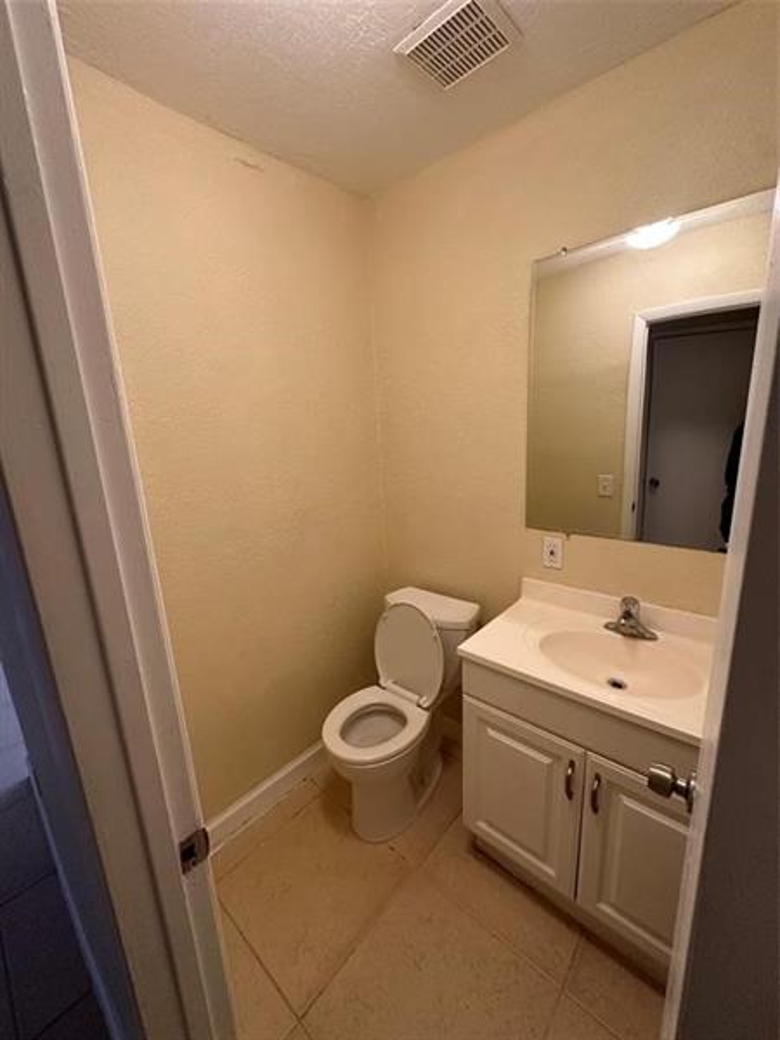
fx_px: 421
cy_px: 520
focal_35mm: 14
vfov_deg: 102.1
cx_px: 390
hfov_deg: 85.7
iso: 250
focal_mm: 2.22
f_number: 2.2
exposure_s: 1/120
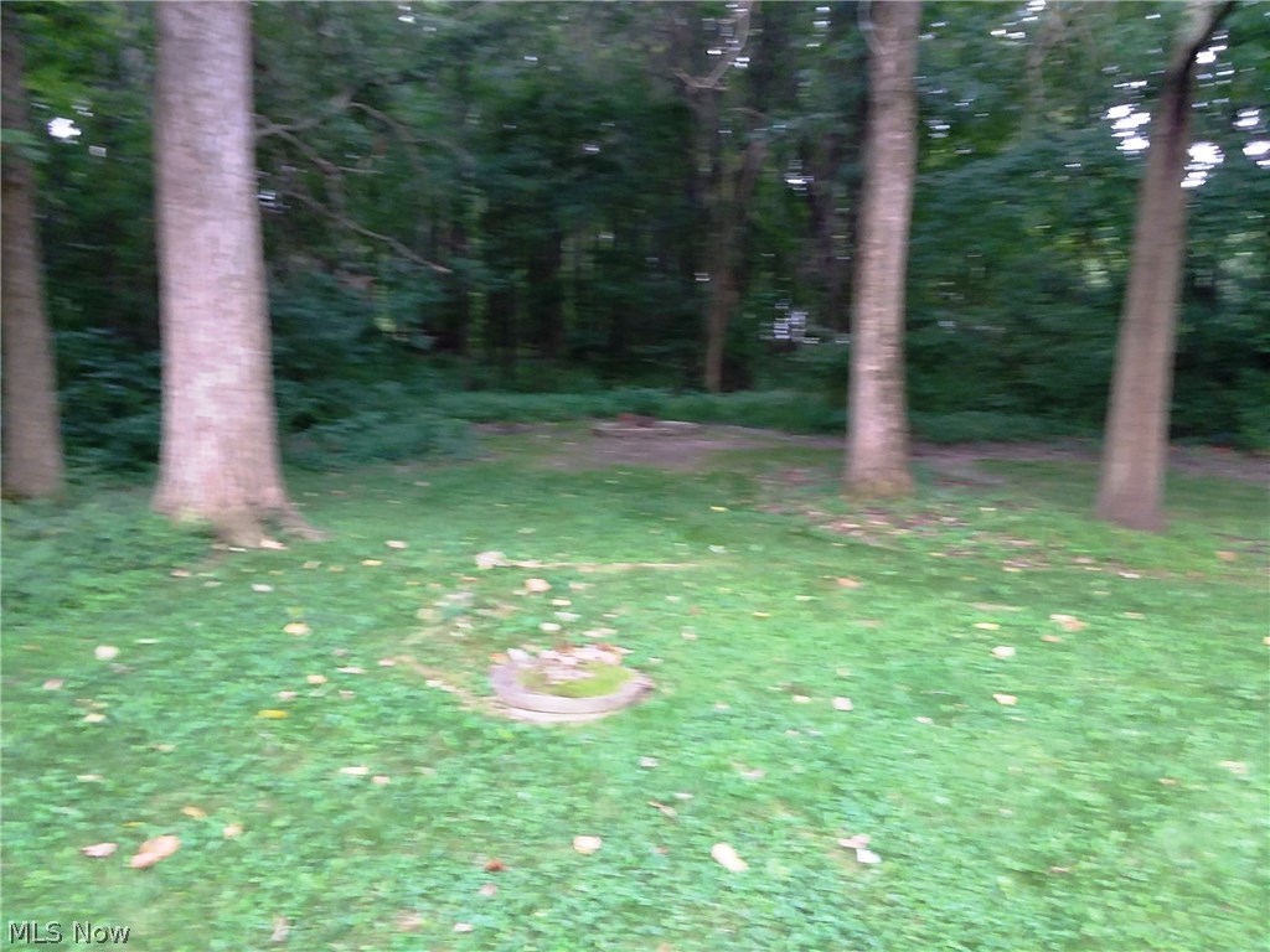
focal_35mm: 29
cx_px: 635
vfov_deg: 48.2
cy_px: 476
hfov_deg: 61.7
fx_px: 1064
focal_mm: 2.47
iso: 64
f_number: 1.9
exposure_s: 1/30
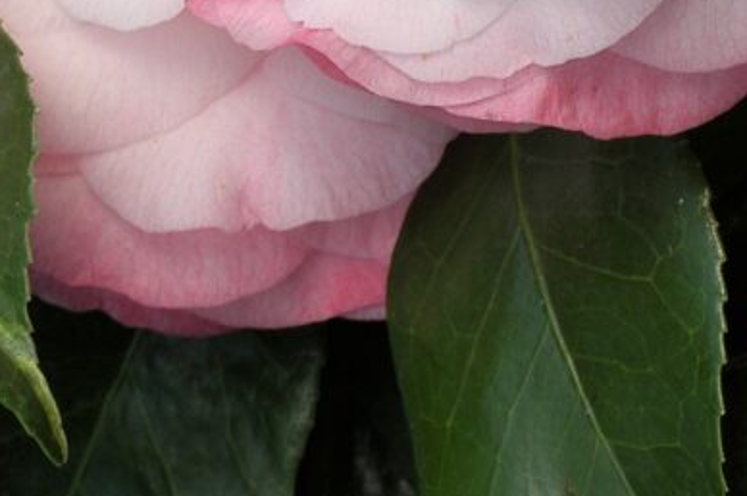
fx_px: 10304
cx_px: 243
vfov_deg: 2.8
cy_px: -35
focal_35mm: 497
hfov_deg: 4.2
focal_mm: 110
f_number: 11
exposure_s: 1/100
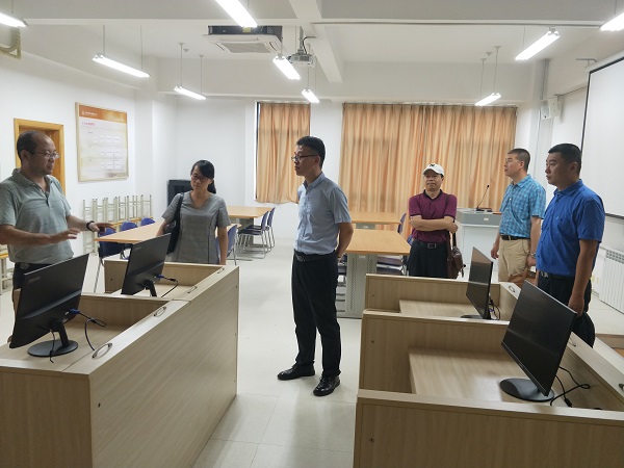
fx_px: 451
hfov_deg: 69.4
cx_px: 312
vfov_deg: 54.9
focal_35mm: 25
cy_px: 234
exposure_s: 1/50
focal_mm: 4.27
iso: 181
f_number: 1.7
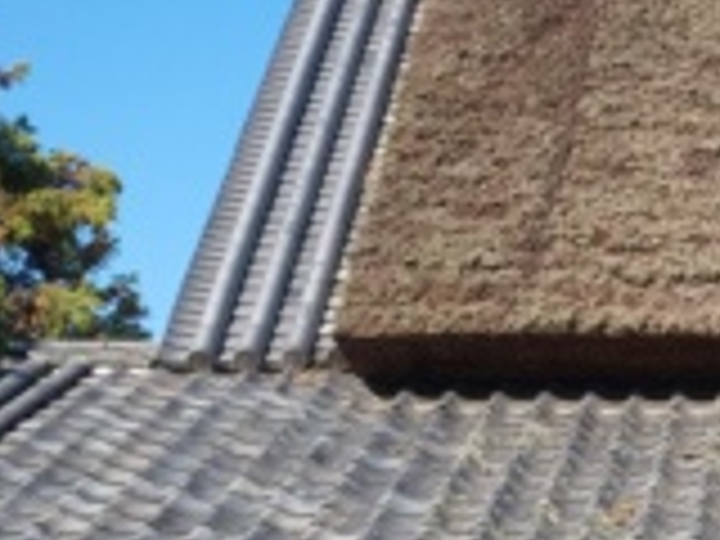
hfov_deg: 15.6
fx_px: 2496
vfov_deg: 12.3
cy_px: 400
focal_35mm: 120
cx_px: 922
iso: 100
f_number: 2
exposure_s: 1/904
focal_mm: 4.5
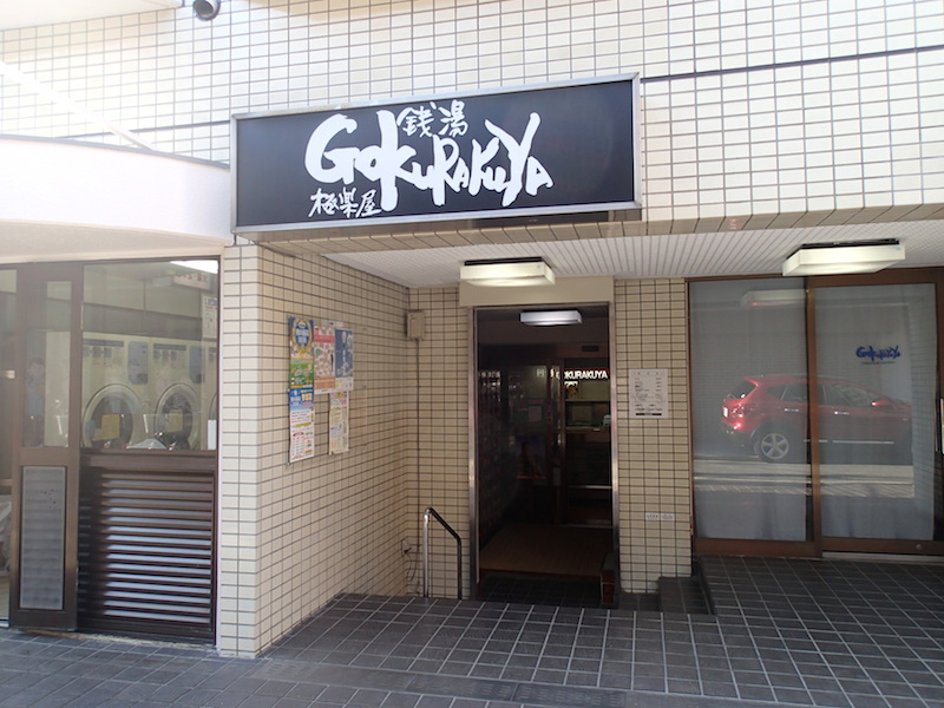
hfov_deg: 69.4
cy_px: 354
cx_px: 472
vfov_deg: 54.9
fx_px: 682
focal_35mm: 25
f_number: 2.8
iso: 100
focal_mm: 4.5
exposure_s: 1/100
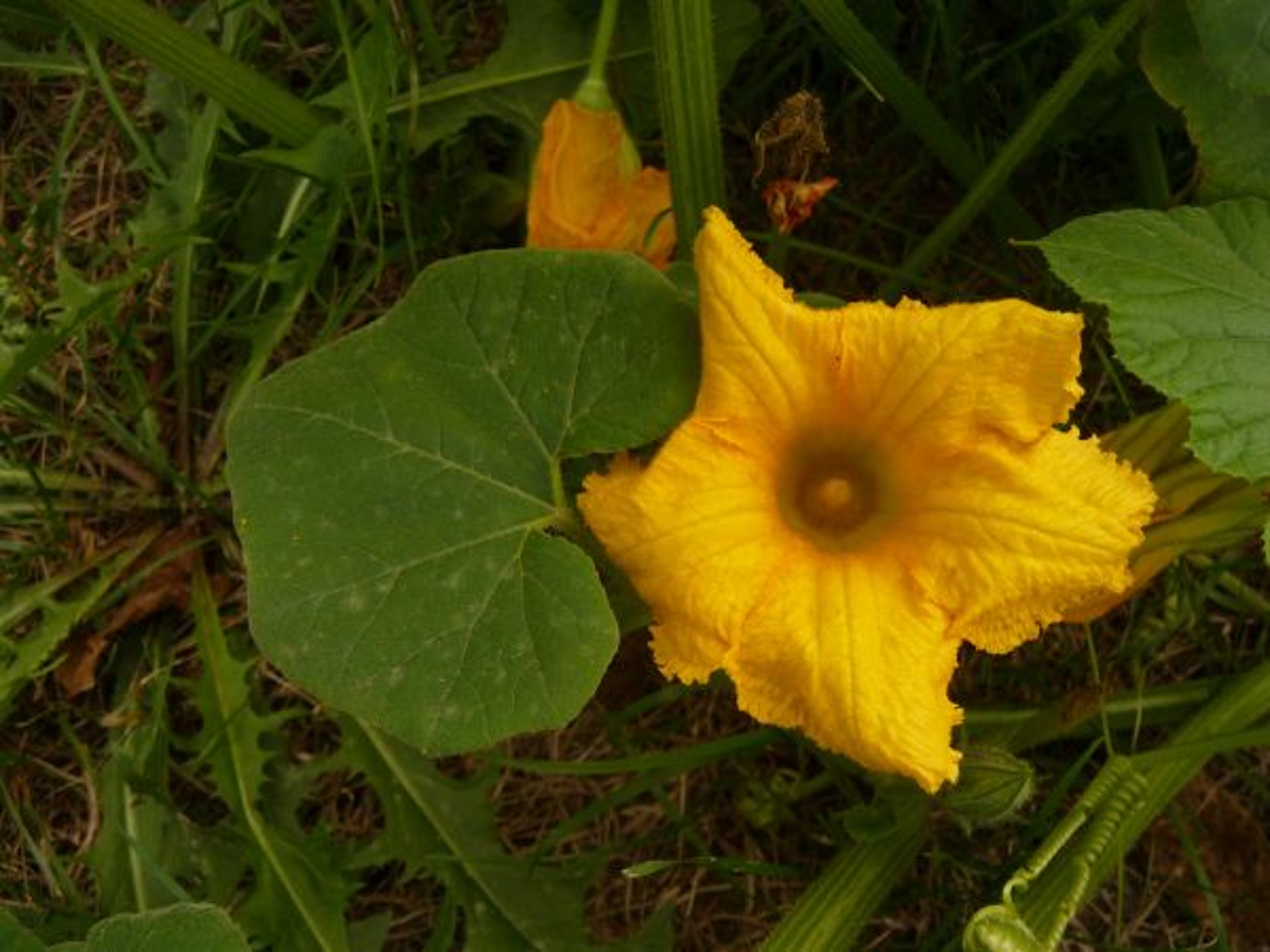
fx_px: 1027
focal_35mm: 28
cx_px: 635
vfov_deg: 49.7
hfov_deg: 63.4
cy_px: 476
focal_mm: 4.7
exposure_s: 1/250
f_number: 3.3
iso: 100
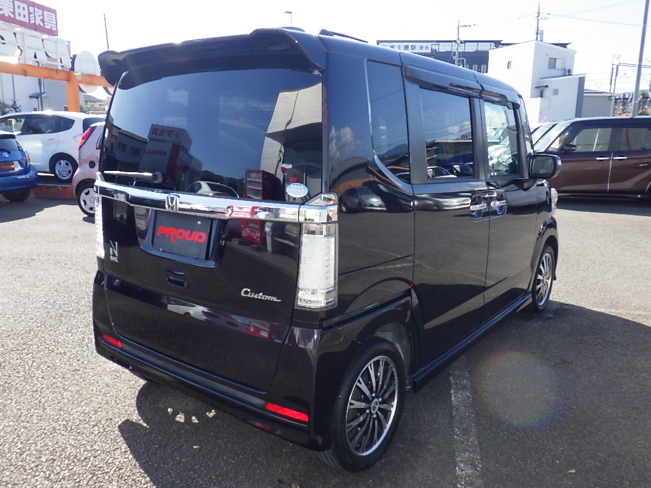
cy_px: 244
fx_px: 527
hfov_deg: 63.4
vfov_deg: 49.7
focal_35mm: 28
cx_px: 326
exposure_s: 1/500
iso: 250
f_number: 4.2
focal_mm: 5
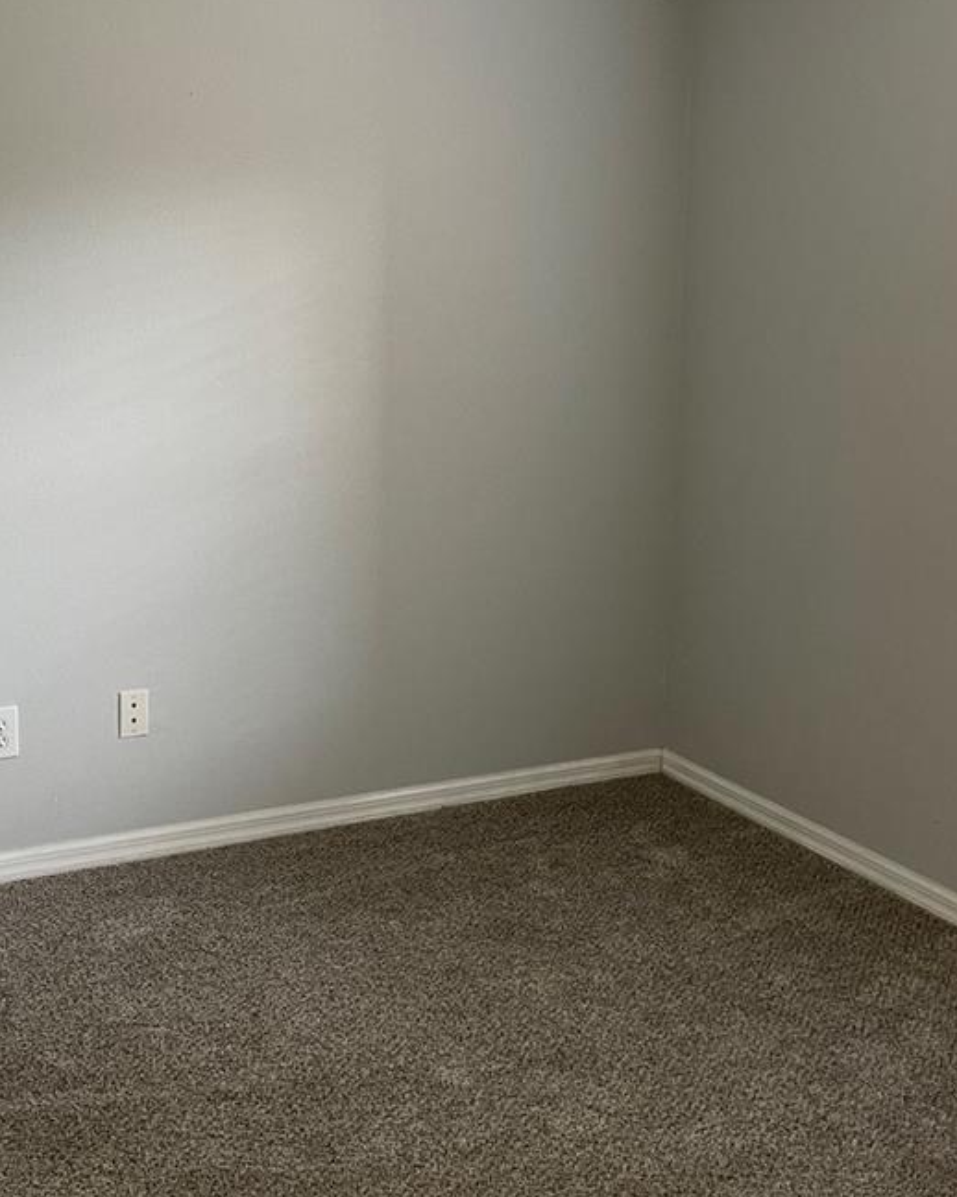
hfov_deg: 32.0
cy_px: 447
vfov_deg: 39.3
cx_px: 534
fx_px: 1665
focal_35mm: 47
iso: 160
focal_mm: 5.1
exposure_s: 1/60
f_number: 1.6
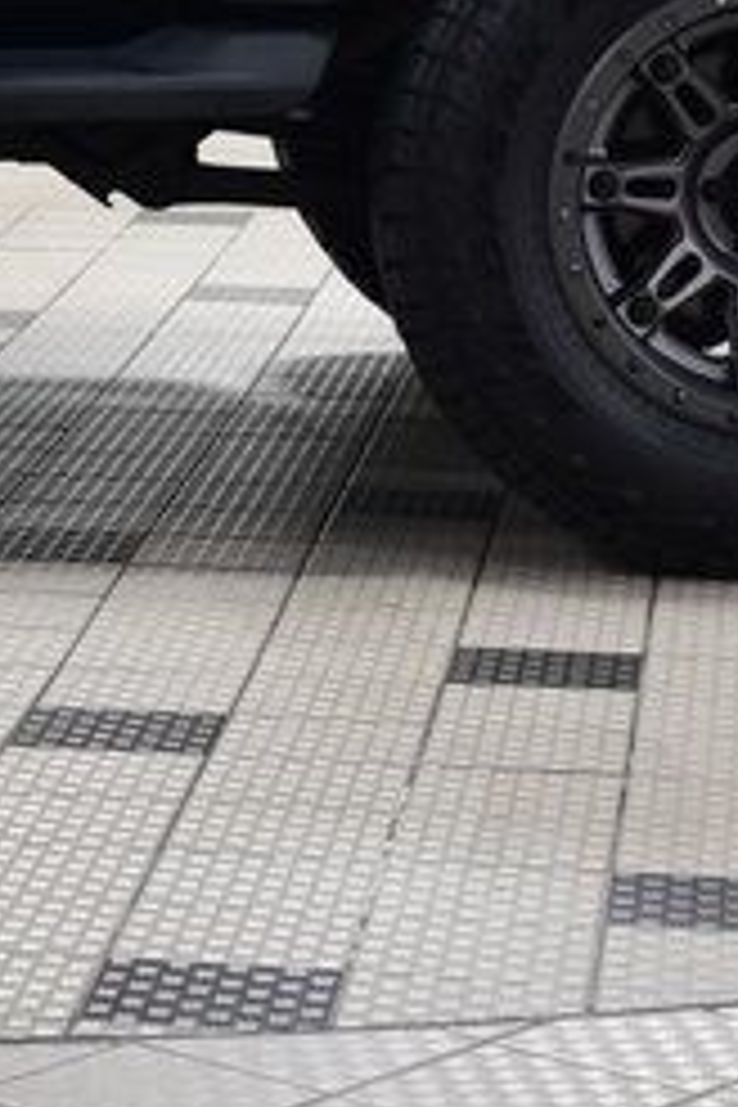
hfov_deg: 7.4
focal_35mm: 181
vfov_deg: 11.2
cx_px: -382
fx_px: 5568
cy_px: -133
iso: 640
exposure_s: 1/15
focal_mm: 29
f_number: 6.3
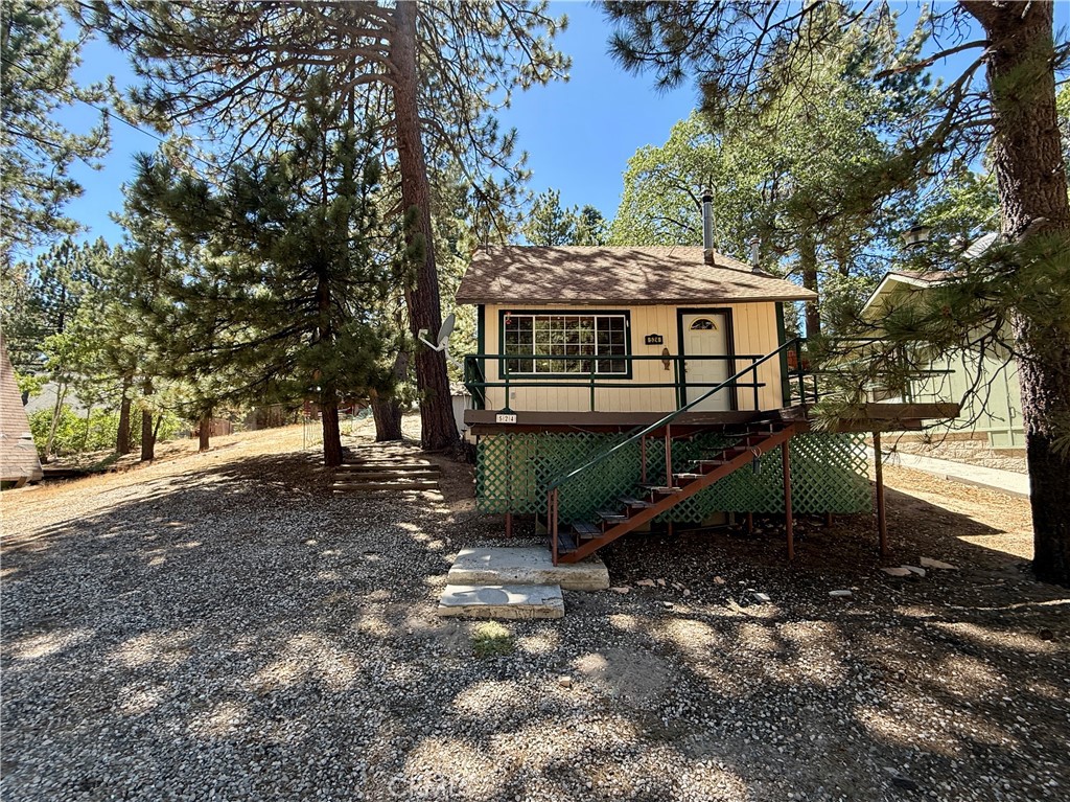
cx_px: 535
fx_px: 433
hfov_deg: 102.1
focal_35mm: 14
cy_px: 401
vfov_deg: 85.6
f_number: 2.2
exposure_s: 1/242
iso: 64
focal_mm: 2.22
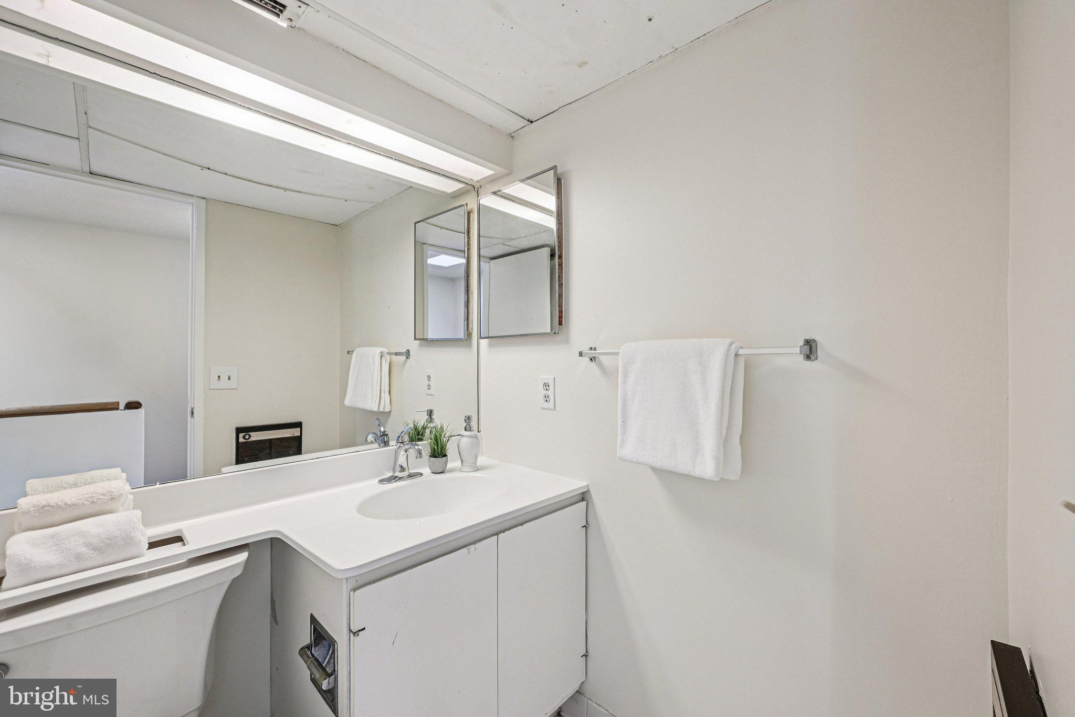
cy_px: 358
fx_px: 418
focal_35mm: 14
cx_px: 538
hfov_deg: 104.3
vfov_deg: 81.2
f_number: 8
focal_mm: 14
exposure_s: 1/10
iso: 400
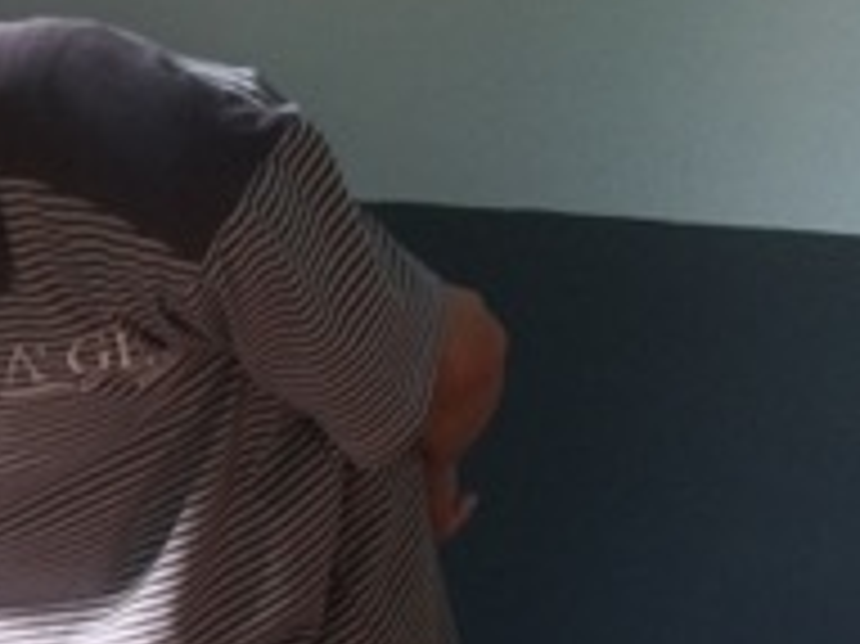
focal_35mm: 107
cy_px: 910
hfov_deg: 16.6
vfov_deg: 13.2
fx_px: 2657
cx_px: -450
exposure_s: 1/30
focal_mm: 4.12
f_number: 2.2
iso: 100
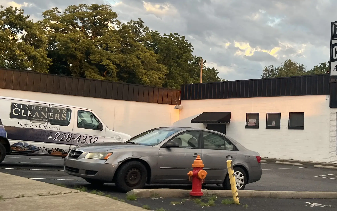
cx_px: 246
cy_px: 82
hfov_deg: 41.6
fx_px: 432
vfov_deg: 27.4
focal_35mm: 47
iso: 50
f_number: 1.5
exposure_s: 1/313
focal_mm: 5.7
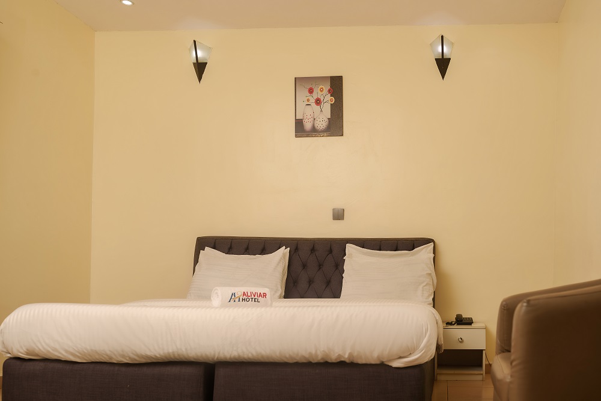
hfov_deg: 54.4
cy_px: 200
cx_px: 300
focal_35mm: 35
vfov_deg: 37.9
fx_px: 584
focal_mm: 35
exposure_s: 1/200
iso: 80
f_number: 3.5
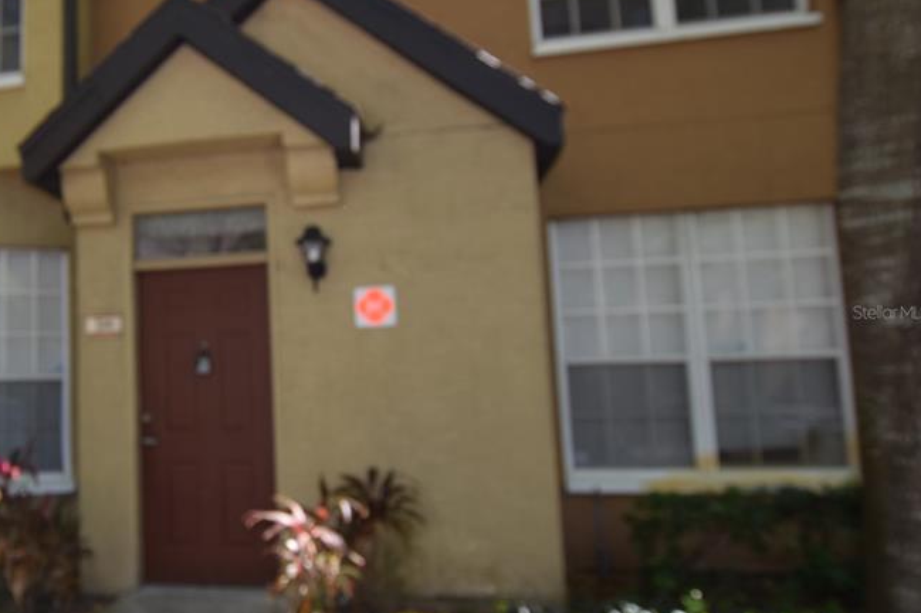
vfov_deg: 42.5
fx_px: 787
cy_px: 312
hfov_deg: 56.9
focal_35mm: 31
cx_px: 207
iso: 110
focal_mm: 13
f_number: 5.6
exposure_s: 1/125
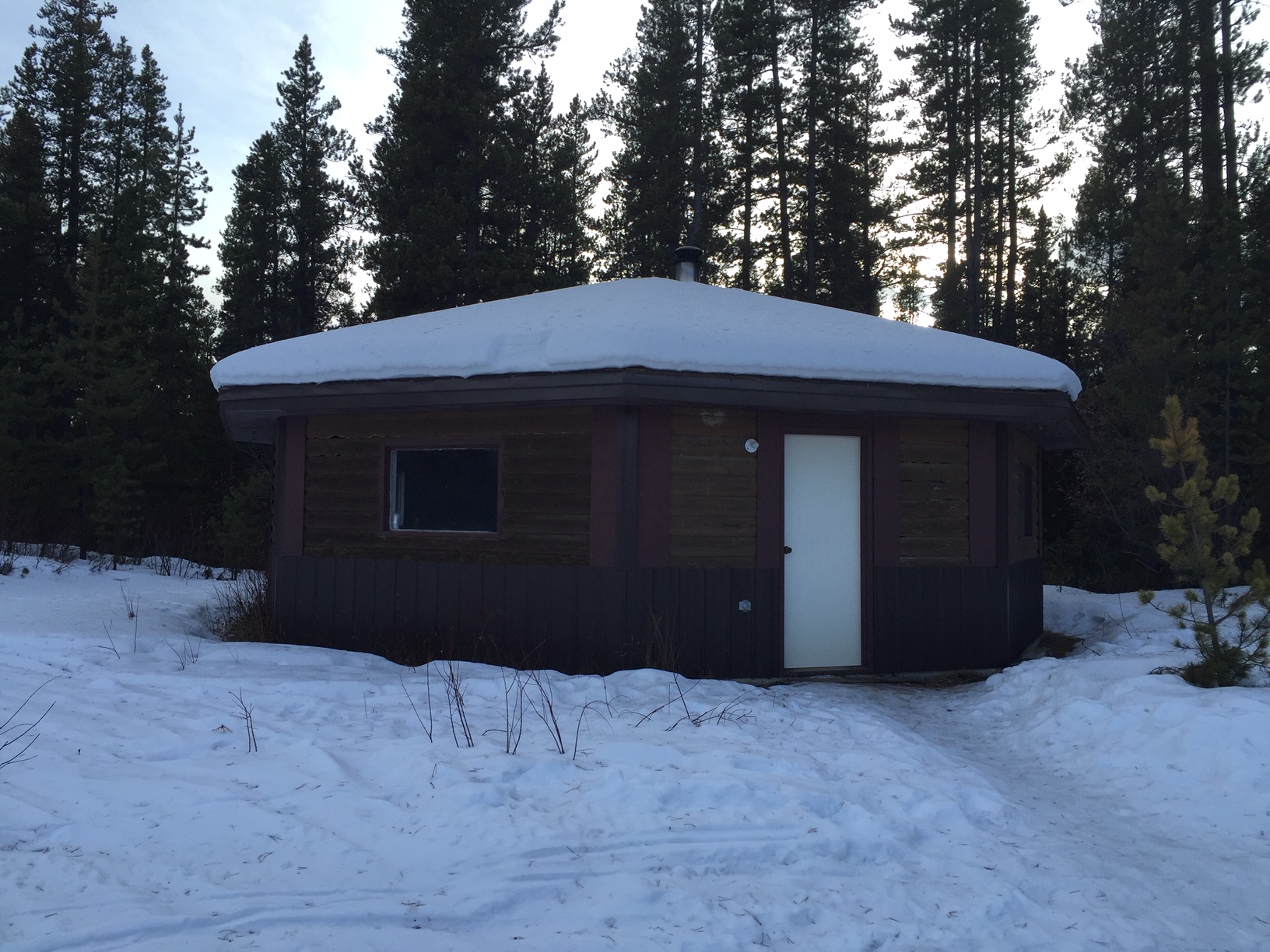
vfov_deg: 48.2
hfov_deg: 61.7
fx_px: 1064
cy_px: 476
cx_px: 635
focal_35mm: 29
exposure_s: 1/682
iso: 32
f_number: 2.2
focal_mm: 4.15
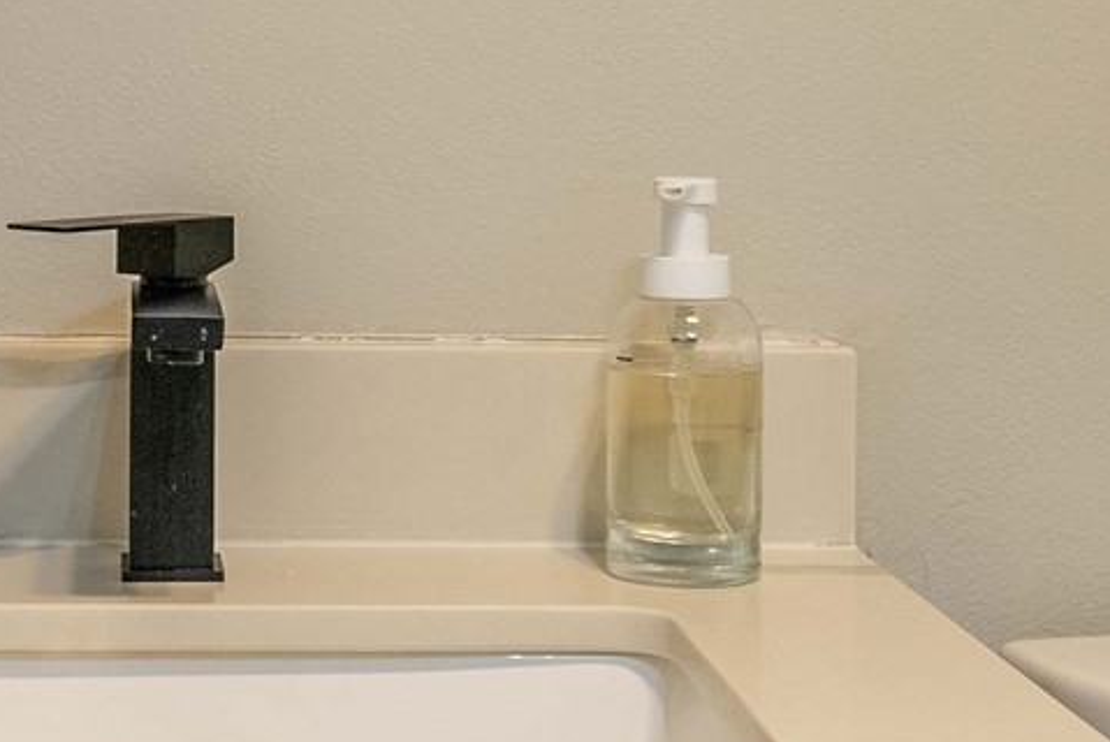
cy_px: 190
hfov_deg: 23.3
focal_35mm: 85
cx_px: 133
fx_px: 2622
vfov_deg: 16.0
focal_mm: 24
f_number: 7.1
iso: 1000
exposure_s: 1/30
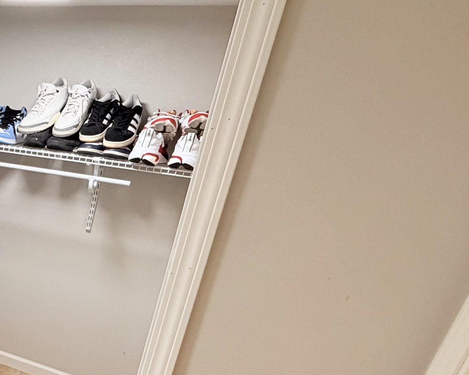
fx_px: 500
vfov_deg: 40.2
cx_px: -104
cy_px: 274
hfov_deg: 37.2
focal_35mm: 36
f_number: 2.2
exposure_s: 1/120
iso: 200
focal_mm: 2.22
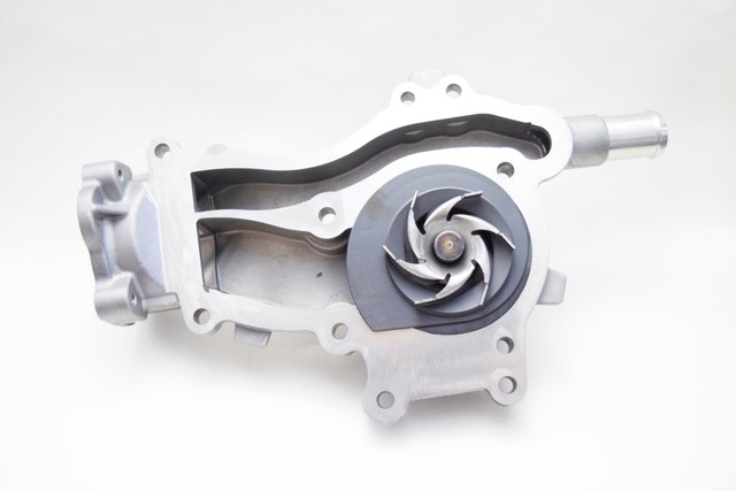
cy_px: 246
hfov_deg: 42.3
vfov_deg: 29.0
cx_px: 368
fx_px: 951
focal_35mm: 46
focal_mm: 31
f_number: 4.2
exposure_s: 1/60
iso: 2500
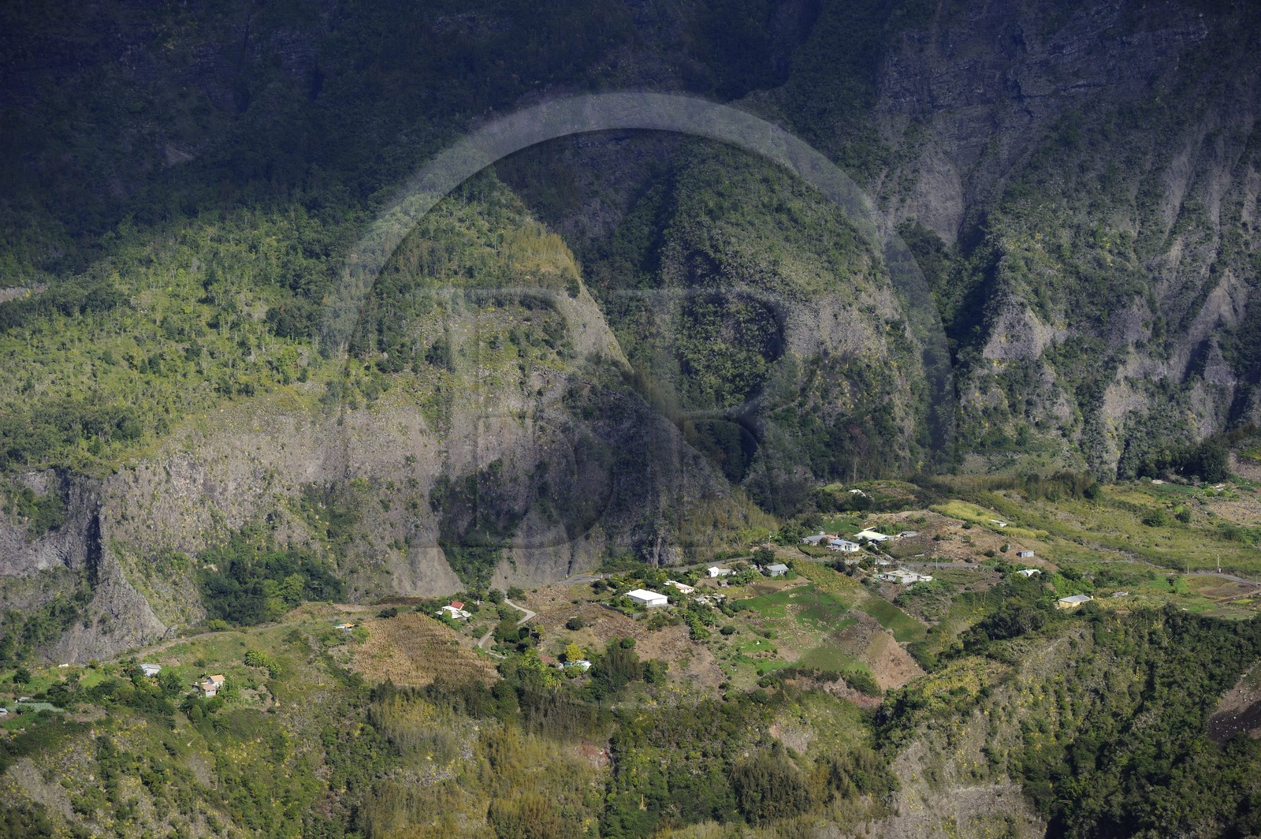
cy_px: 420
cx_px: 630
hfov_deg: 11.4
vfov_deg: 7.6
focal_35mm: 180
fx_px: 6300
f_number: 8
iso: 800
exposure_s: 1/1250
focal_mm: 180
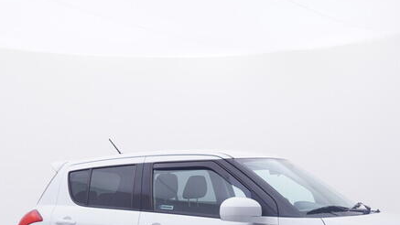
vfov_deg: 20.6
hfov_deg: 37.7
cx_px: 182
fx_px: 586
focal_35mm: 55
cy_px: 256
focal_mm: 15
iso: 200
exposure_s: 1/80
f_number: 5
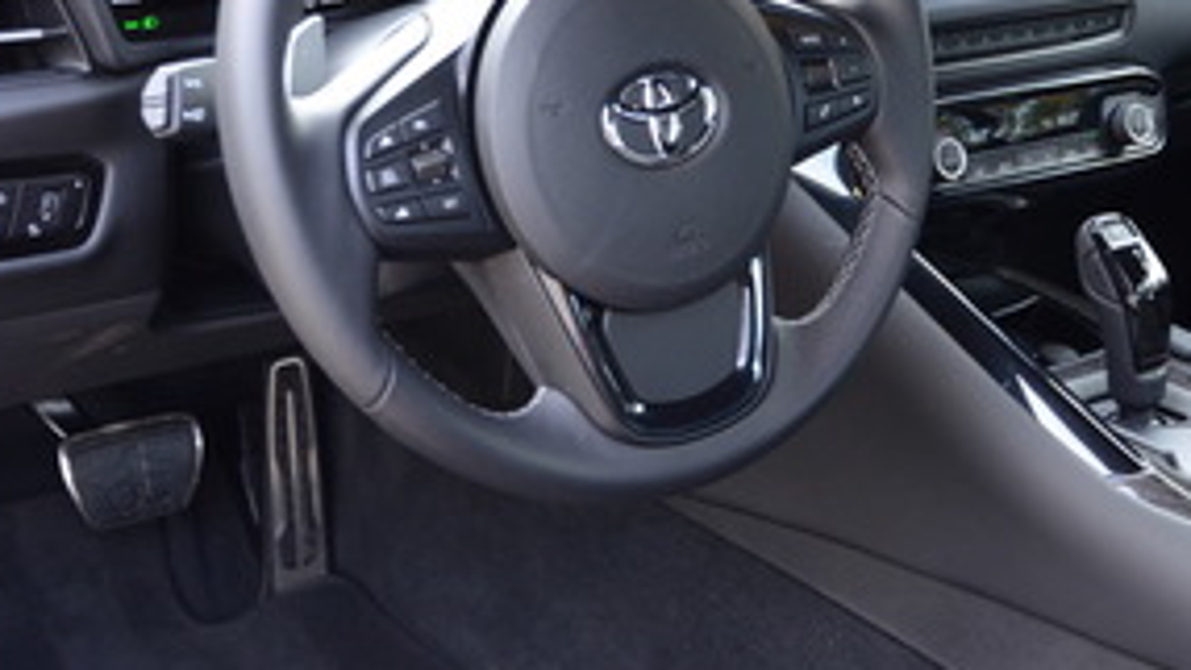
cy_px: 135
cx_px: 637
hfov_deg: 36.6
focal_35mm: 57
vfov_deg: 20.9
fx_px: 1800
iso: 800
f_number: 4.5
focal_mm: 26
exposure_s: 1/80
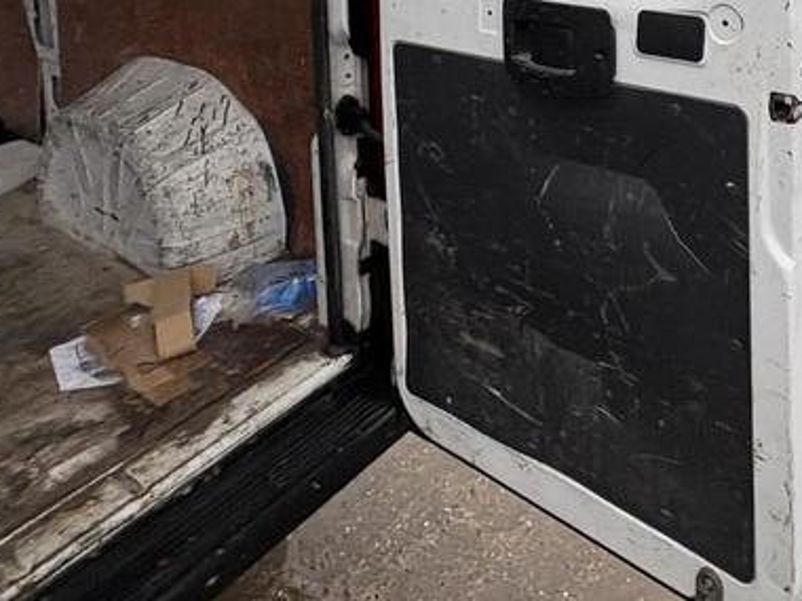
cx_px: 661
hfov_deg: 51.3
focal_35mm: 33
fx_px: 765
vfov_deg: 35.0
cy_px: -103
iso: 40
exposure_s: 1/127
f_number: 2.2
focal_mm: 2.22
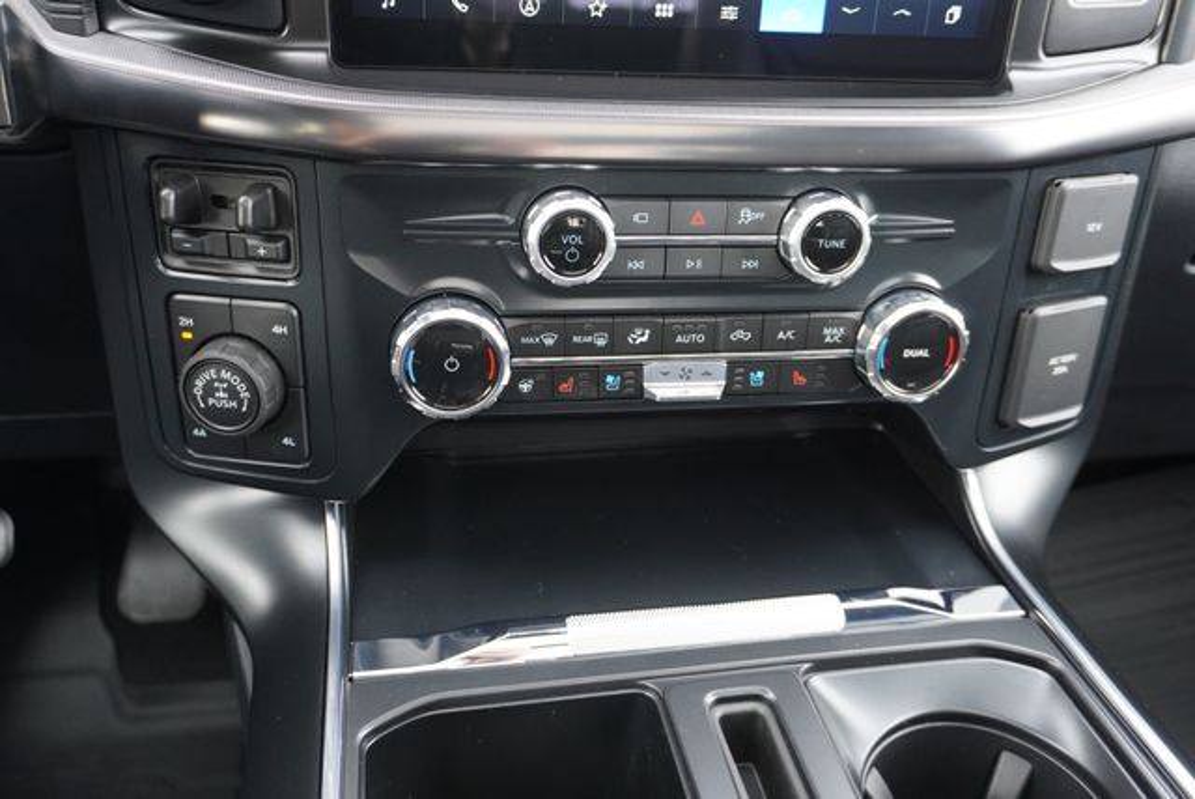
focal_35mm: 30
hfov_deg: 61.9
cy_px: 400
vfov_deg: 43.7
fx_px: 997
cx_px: 598
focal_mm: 20
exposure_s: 1/60
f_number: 4
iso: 1000
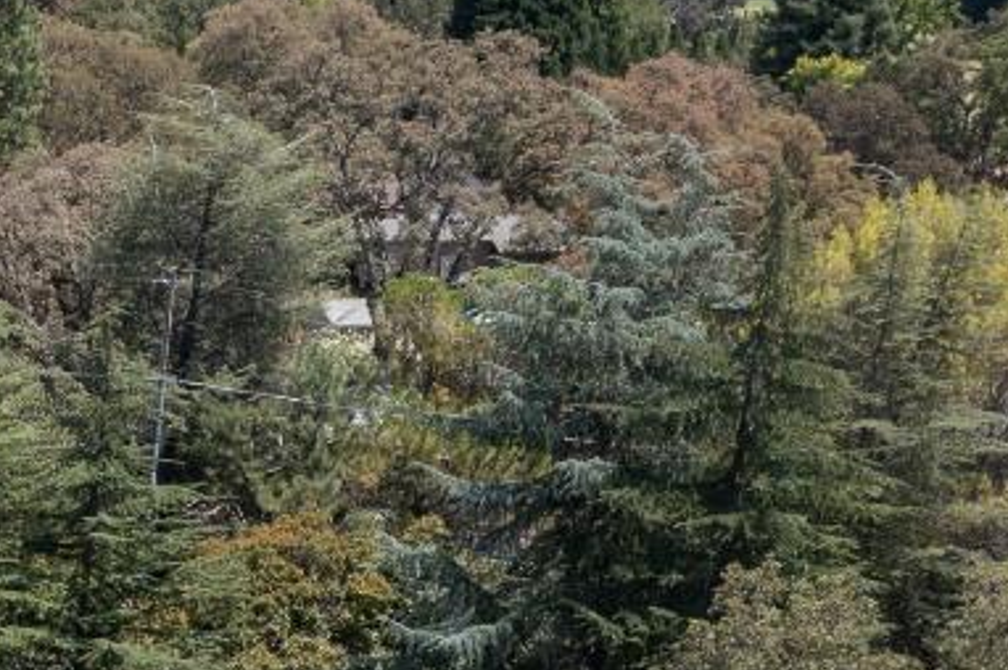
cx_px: -459
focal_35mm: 110
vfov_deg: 11.4
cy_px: 1281
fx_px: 3077
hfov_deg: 17.0
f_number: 6.3
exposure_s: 1/200
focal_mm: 10.26
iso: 100
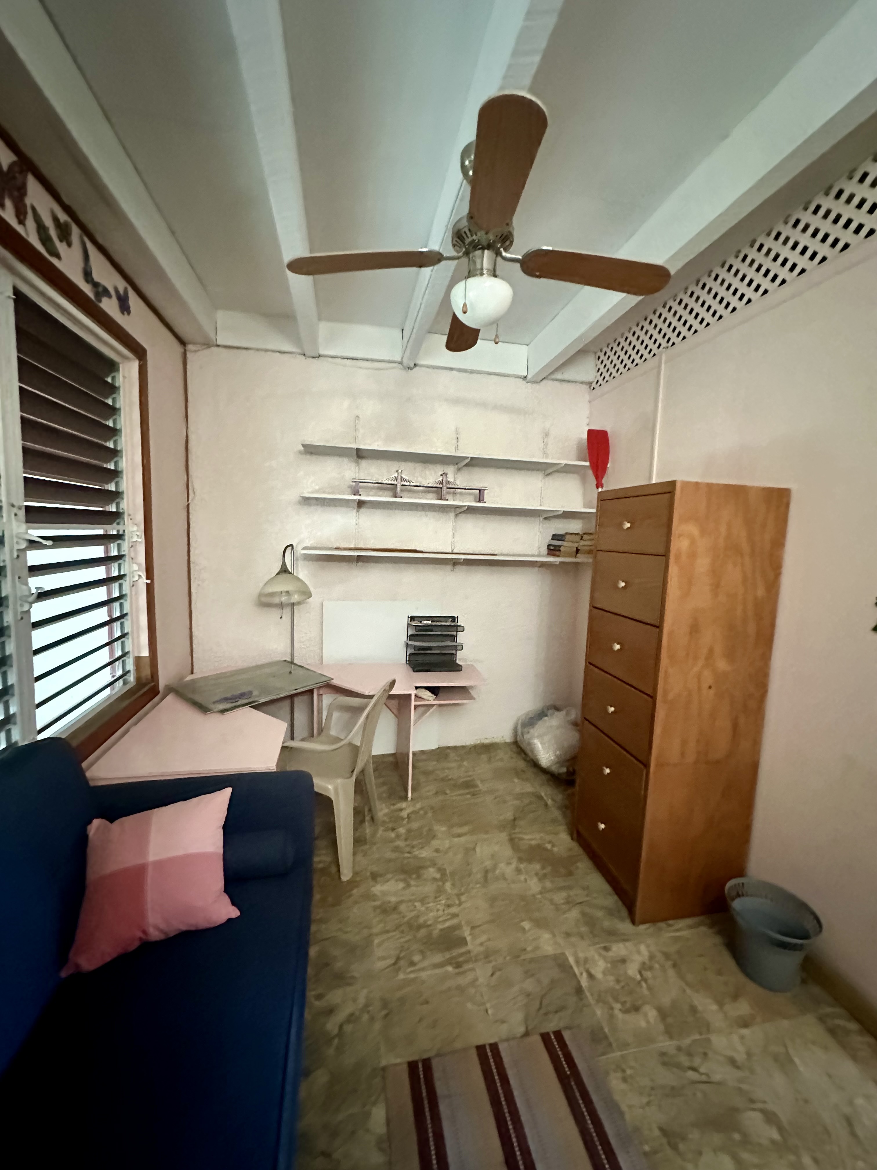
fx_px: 473
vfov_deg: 102.1
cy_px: 585
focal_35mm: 14
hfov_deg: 85.7
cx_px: 438
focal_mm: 2.22
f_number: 2.2
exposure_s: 1/40
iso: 1000
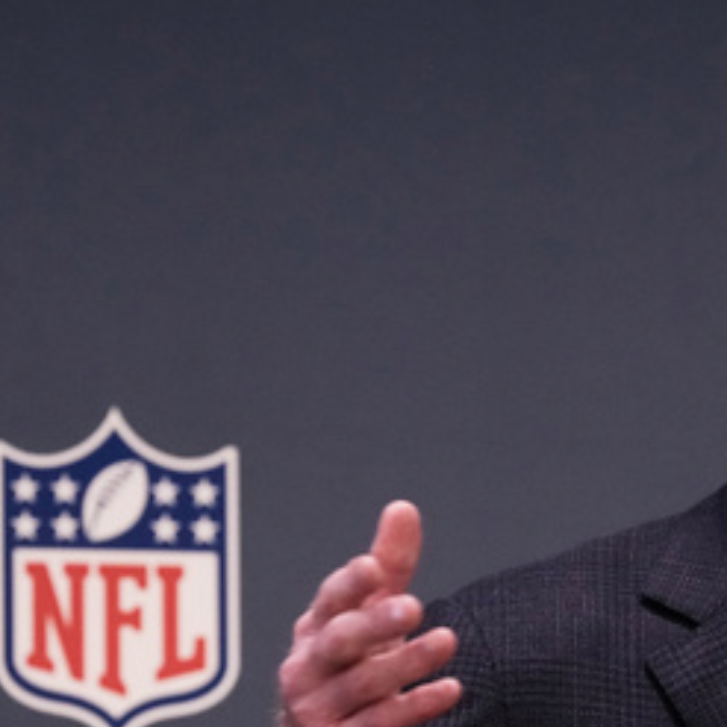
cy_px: 496
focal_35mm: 491
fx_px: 11667
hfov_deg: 3.6
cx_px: 630
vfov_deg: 3.6
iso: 3200
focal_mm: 186
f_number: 4.5
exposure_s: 1/200
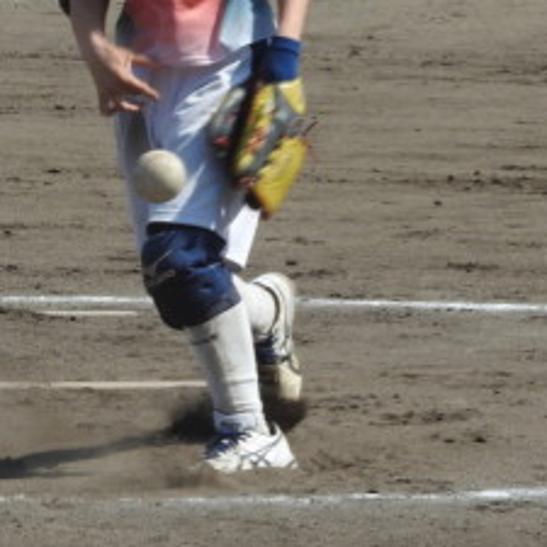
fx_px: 10548
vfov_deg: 3.0
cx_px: 282
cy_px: 170
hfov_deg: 3.0
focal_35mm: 590
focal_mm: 44.8
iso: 100
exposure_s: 1/640
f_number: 5.5
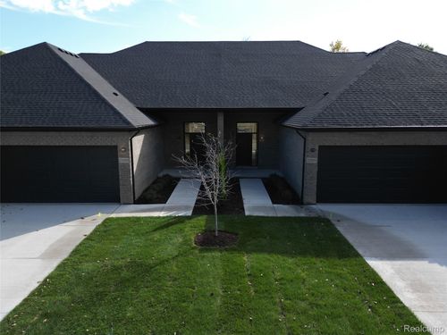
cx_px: 224
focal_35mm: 24
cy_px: 168
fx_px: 310
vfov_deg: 56.8
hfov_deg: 71.6
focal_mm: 6.72
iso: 100
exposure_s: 1/1000
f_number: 1.7
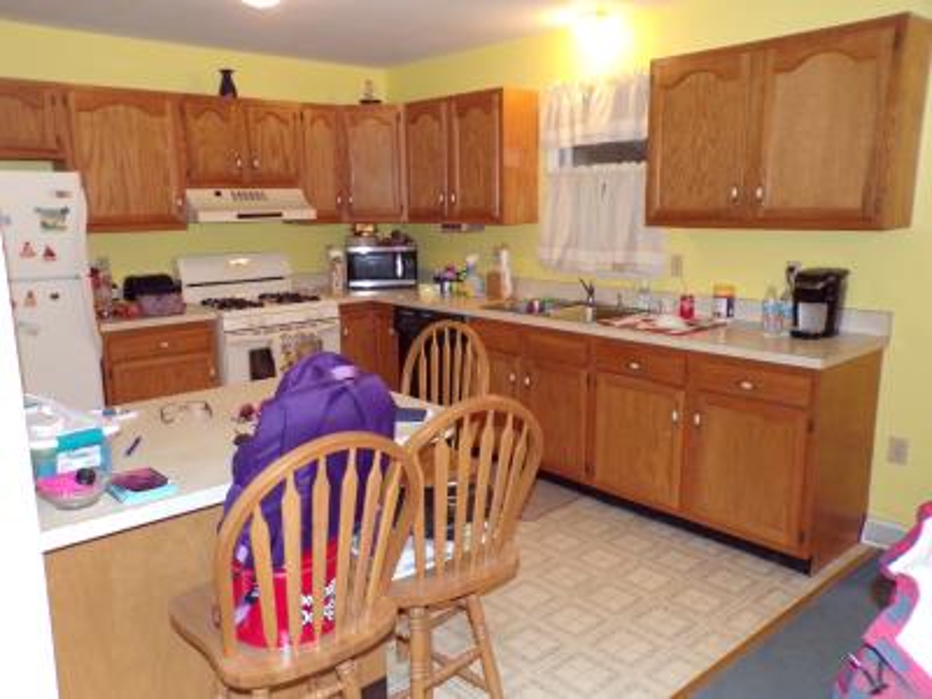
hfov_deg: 63.4
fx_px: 754
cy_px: 350
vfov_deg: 49.7
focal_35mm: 28
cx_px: 466
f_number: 3.1
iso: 481
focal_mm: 5
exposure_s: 1/34
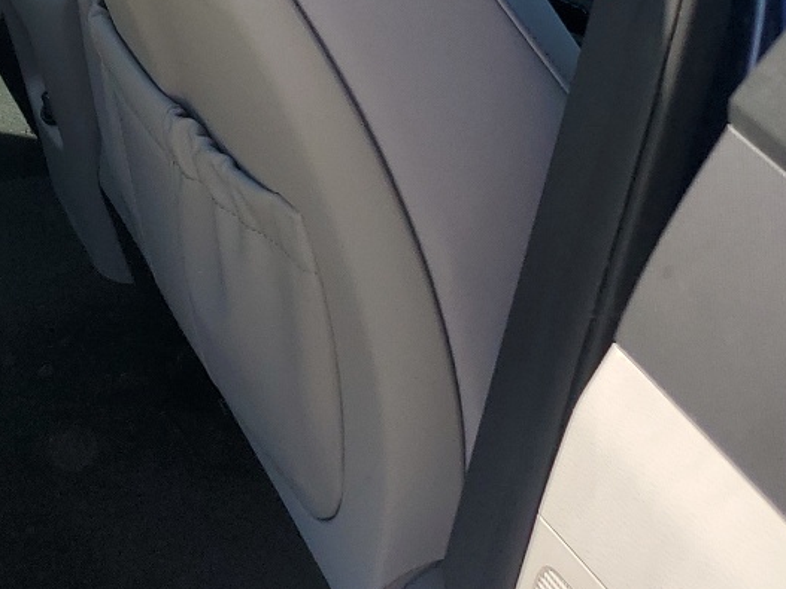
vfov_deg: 17.5
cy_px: -166
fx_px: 1793
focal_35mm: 79
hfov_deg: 21.9
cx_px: -270
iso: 50
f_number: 1.5
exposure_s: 1/1250
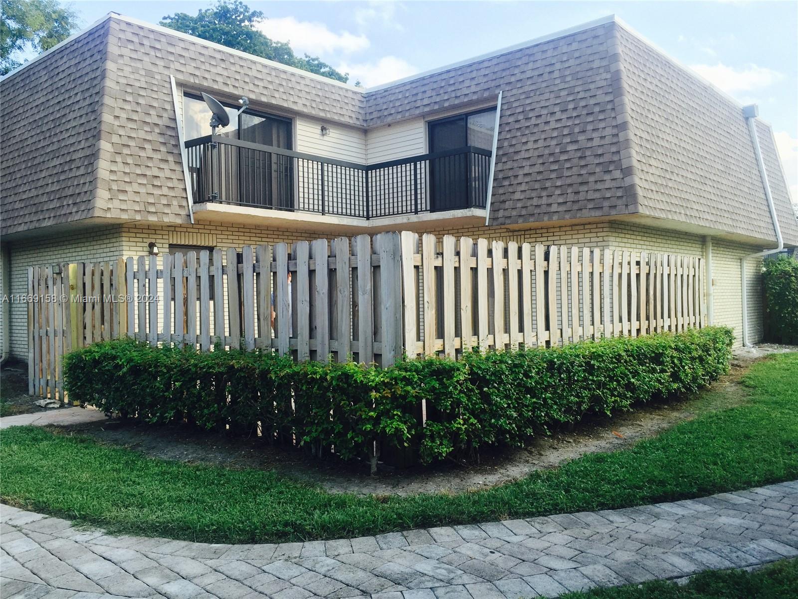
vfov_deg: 48.2
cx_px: 399
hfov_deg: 61.7
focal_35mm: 29
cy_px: 300
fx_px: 669
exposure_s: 1/377
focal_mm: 4.15
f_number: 2.2
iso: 32
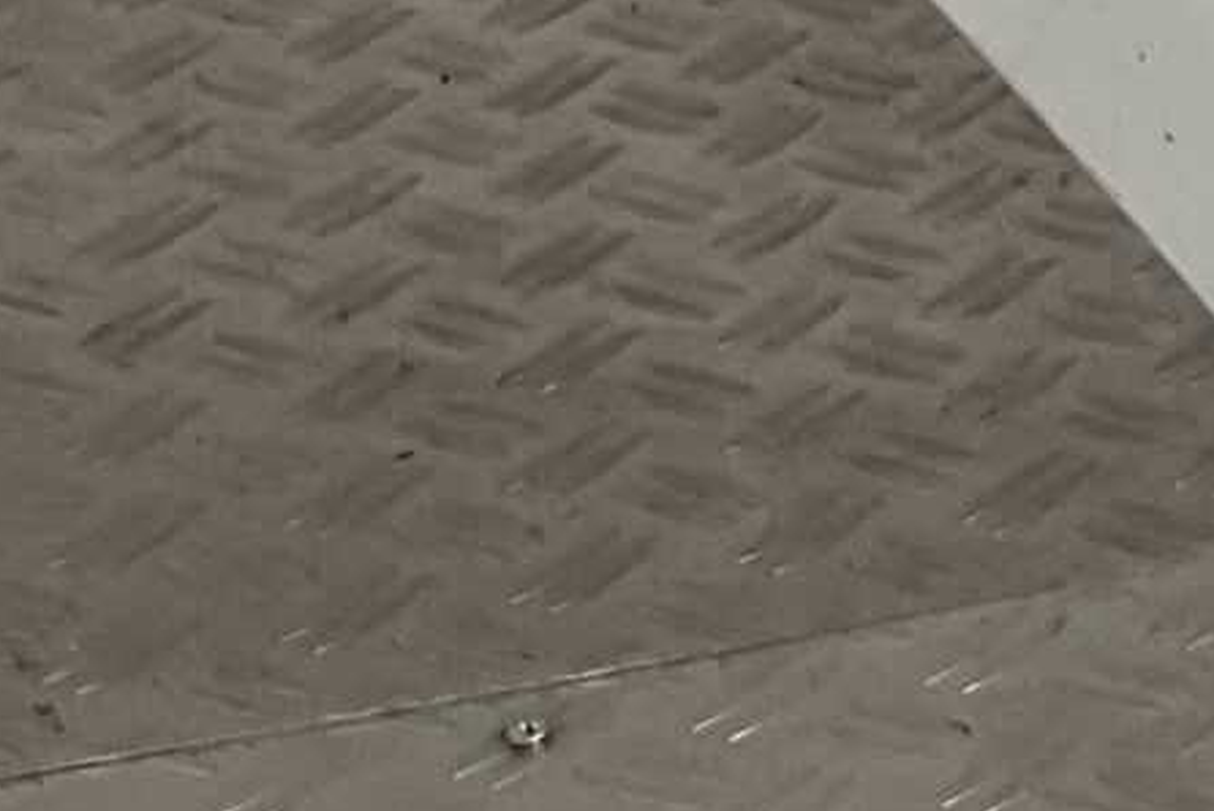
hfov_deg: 9.9
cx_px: 3201
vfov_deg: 7.8
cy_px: -482
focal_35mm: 173
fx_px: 5838
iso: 50
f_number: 1.8
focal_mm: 3
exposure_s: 1/100
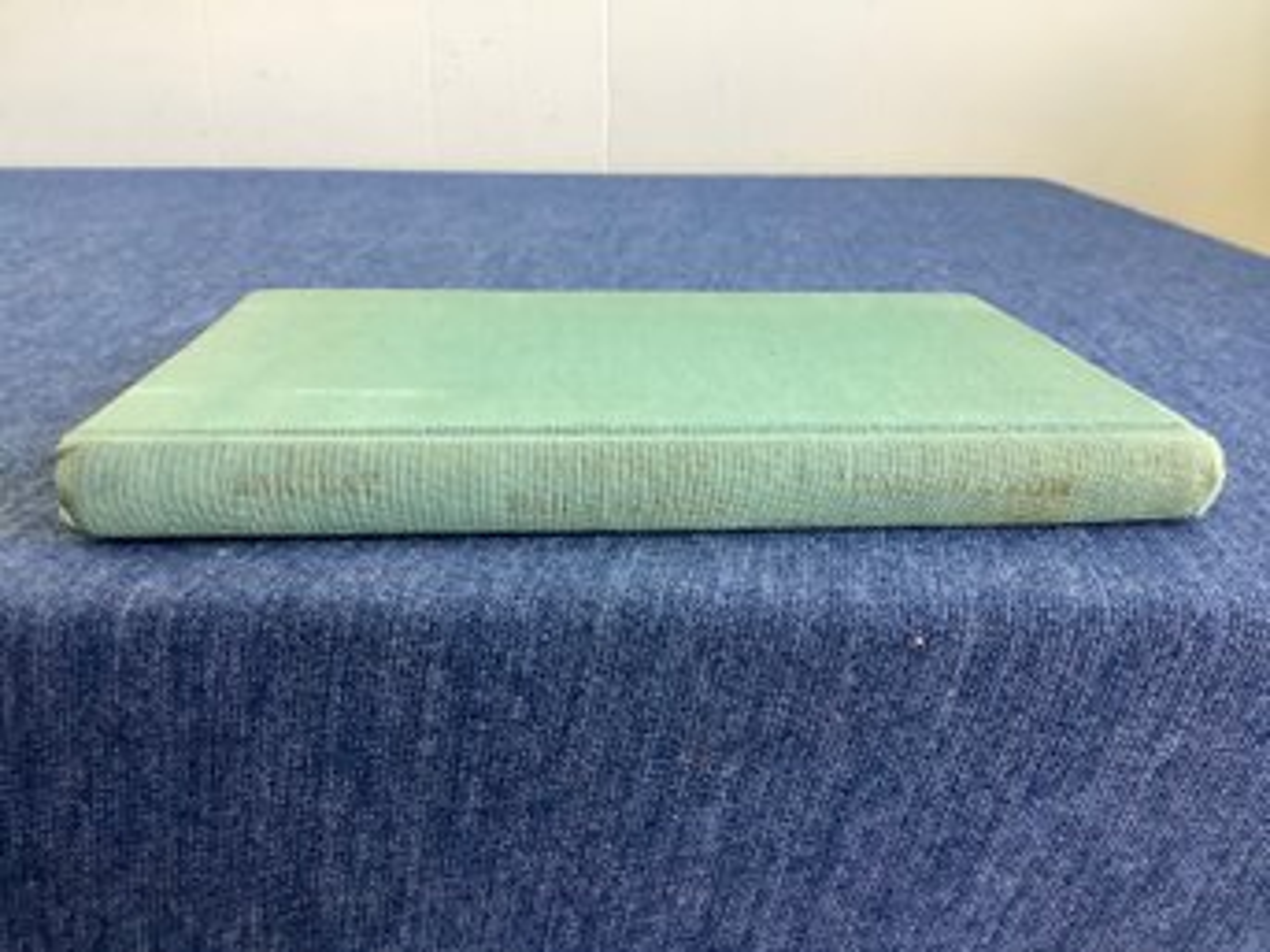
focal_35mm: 31
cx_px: 635
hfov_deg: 58.4
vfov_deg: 45.4
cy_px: 476
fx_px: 1137
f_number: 2.4
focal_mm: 3.3
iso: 125
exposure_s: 1/60
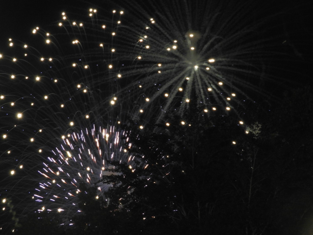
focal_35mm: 170
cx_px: 156
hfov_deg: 11.6
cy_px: 118
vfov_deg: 8.7
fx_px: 1537
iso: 800
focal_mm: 30.5
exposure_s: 1/13
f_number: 5.2
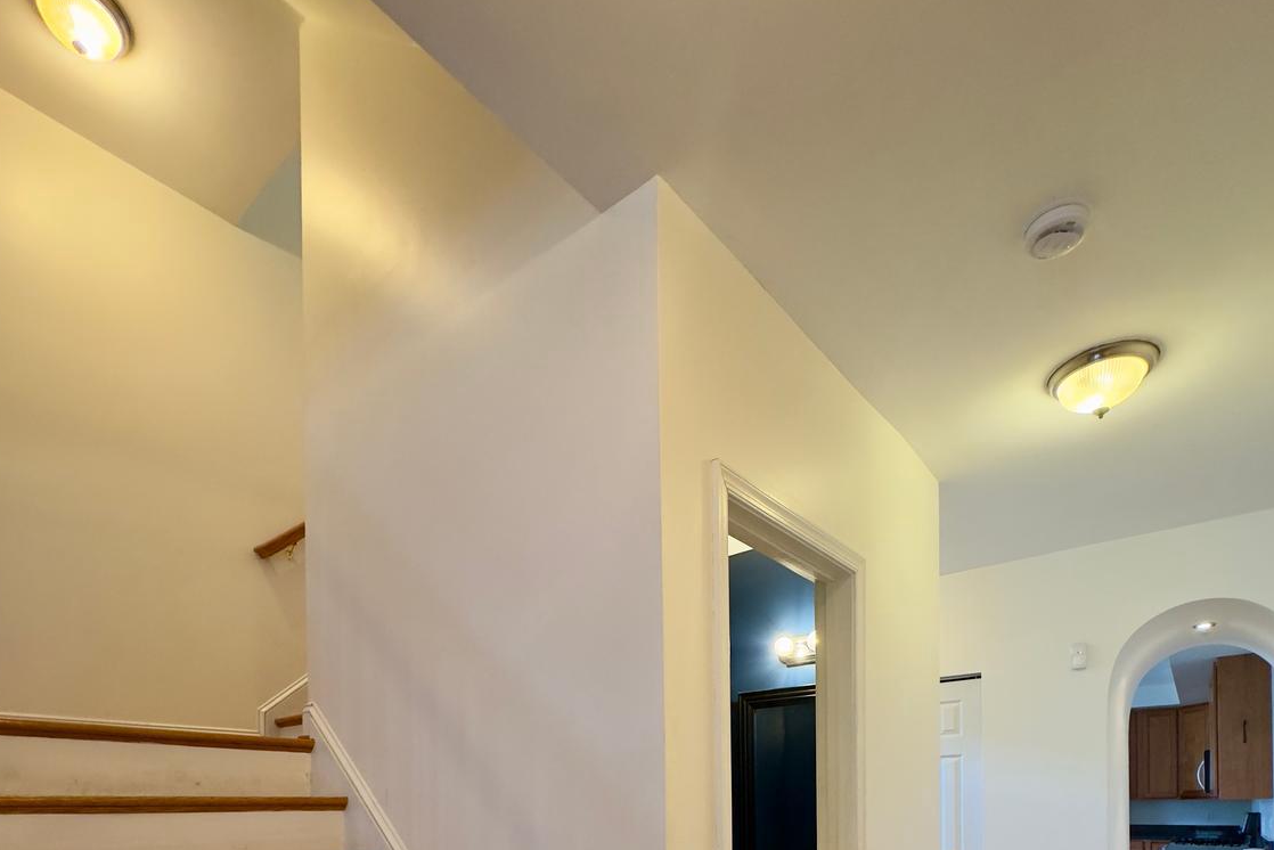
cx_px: 639
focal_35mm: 20
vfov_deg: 52.2
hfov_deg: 84.0
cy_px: 807
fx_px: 708
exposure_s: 1/60
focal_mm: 2.22
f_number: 2.2
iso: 320
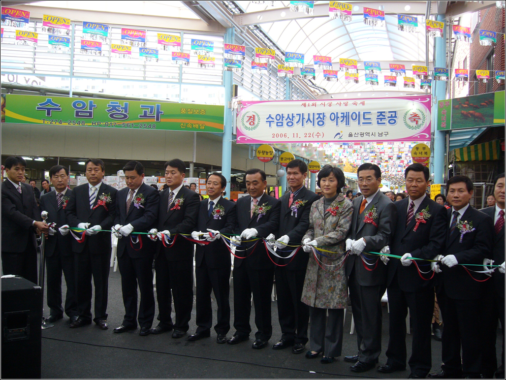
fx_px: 512
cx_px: 253
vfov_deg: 40.7
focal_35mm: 35
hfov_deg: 52.6
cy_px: 190
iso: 80
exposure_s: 1/60
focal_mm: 5.8
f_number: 2.8
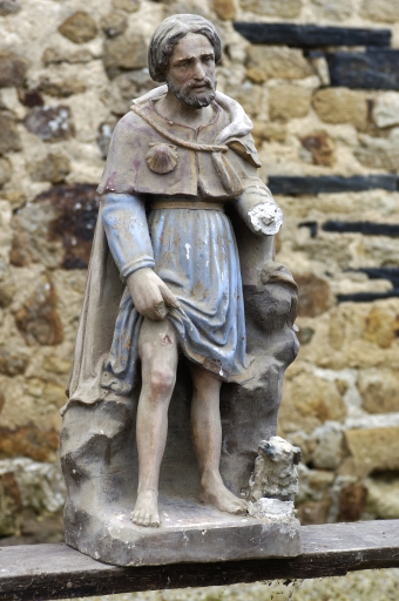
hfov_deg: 13.0
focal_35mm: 105
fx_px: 1750
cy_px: 300
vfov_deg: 19.5
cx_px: 200
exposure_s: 1/125
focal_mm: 70
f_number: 5.6
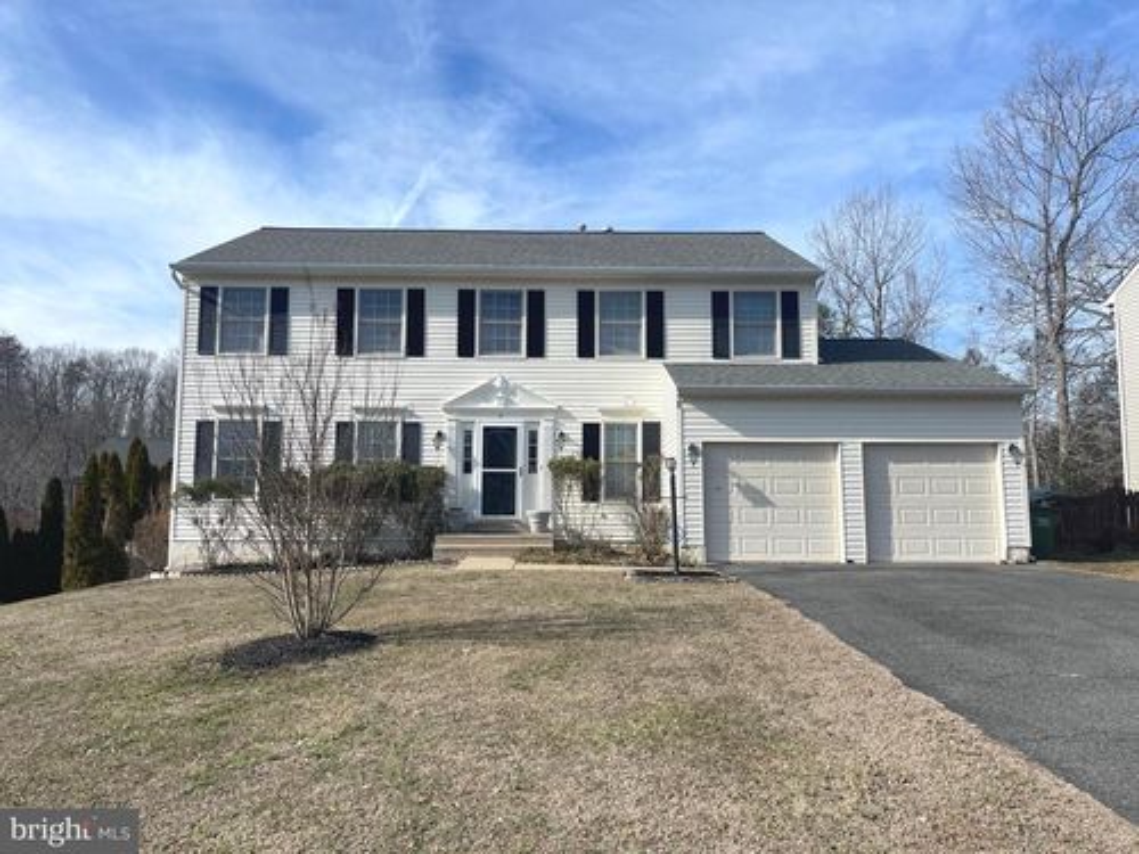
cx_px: 570
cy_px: 427
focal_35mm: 26
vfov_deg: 53.1
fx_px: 856
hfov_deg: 67.3
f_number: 1.6
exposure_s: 1/3448
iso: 32
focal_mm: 5.1
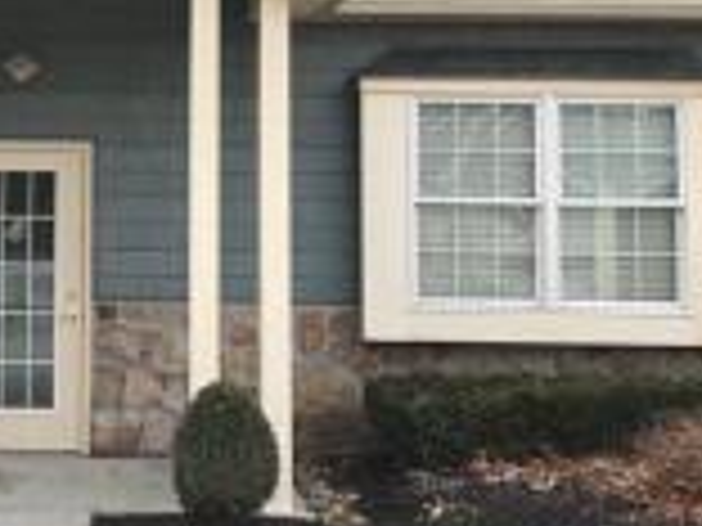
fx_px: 1460
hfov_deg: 26.0
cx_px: 54
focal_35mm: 72
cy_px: 90
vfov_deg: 20.2
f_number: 1.8
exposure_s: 1/917
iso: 20
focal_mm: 4
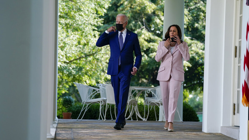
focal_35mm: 175
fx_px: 1155
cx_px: 125
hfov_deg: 12.3
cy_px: 64
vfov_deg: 6.9
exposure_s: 1/1000
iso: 1000
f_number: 5.6
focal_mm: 166
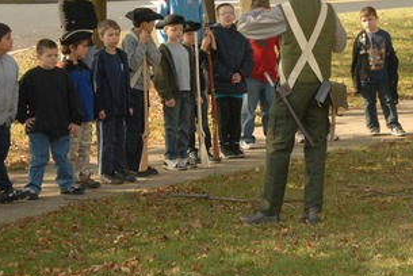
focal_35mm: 152
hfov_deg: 13.5
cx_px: 265
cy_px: 85
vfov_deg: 9.0
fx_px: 1745
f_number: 4.8
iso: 100
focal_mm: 62
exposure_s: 1/50
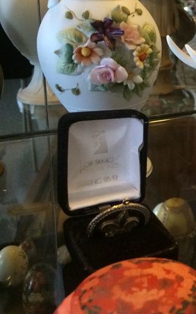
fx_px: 522
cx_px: 277
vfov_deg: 33.2
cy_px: 105
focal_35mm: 61
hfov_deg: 19.1
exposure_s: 1/30
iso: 250
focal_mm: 4.12
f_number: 2.2
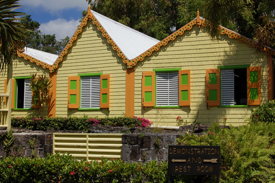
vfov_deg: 22.6
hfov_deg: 33.4
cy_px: 92
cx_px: 138
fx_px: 458
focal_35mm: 60
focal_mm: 40
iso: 200
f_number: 13
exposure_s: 1/640
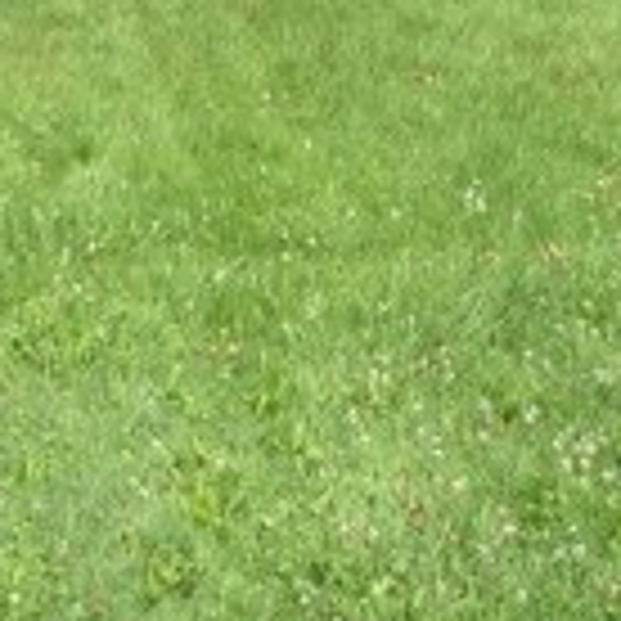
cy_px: -680
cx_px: -27
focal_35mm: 85
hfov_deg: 19.7
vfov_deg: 15.5
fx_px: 1725
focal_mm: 12
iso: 100
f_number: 7.1
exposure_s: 1/200
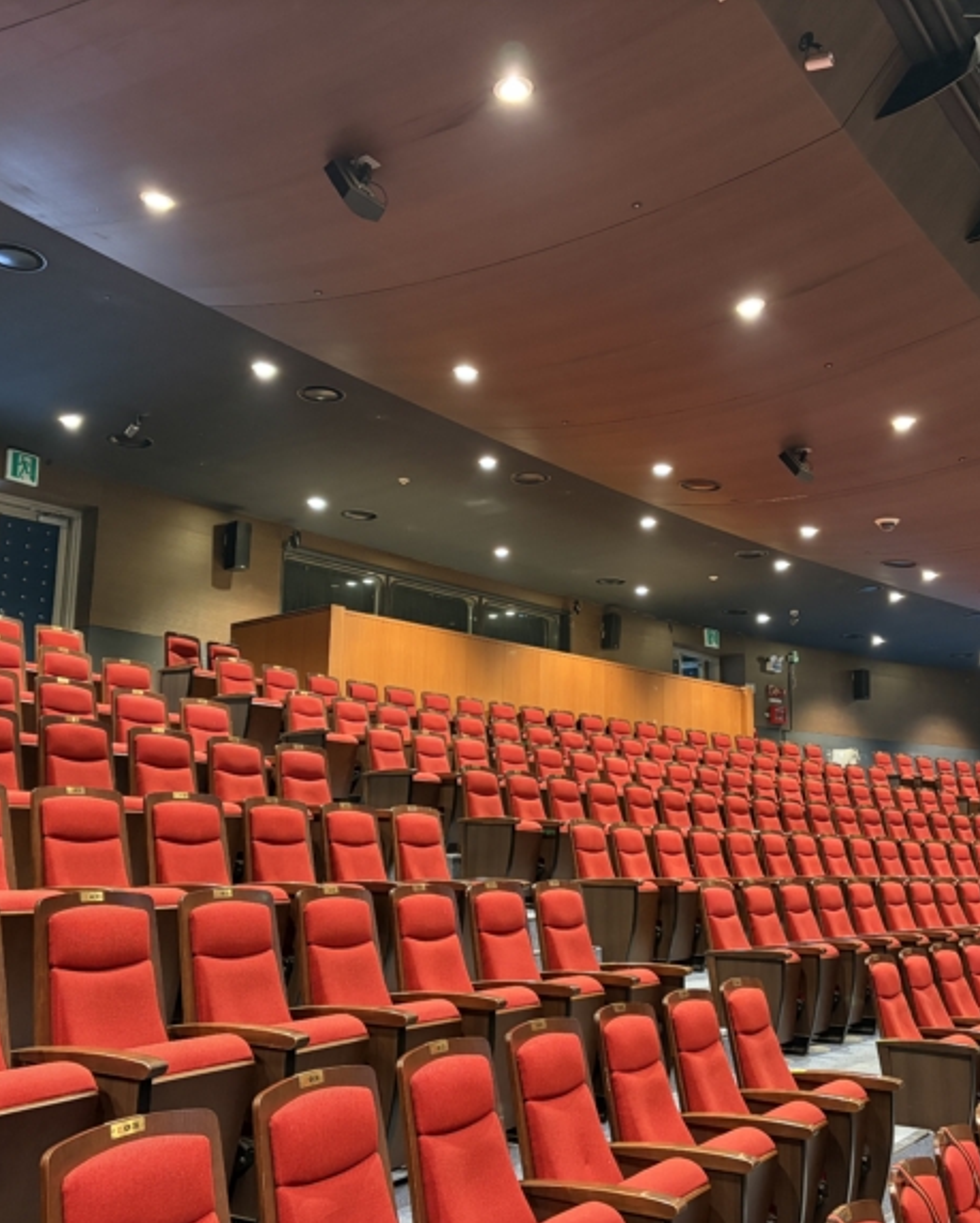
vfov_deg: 52.8
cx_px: 502
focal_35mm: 34
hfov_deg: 43.4
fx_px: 1232
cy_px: 613
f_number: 1.6
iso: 640
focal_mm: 5.96
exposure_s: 1/40
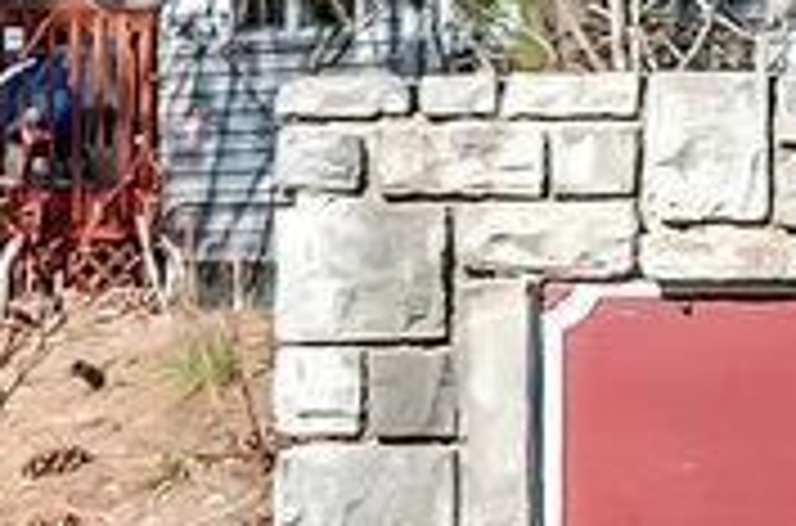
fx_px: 5756
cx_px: 2375
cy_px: 4
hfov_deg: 7.1
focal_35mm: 261
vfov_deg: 5.2
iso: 250
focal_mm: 24
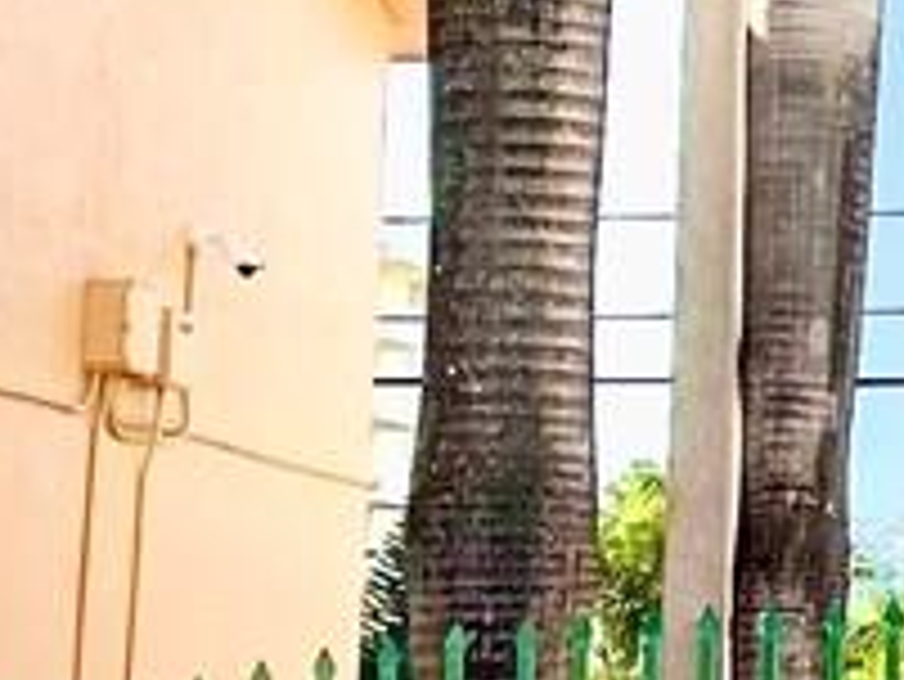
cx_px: 2100
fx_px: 5409
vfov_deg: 7.2
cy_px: -23
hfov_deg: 8.7
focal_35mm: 207
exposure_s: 1/3165
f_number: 1.6
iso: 32
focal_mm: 5.1
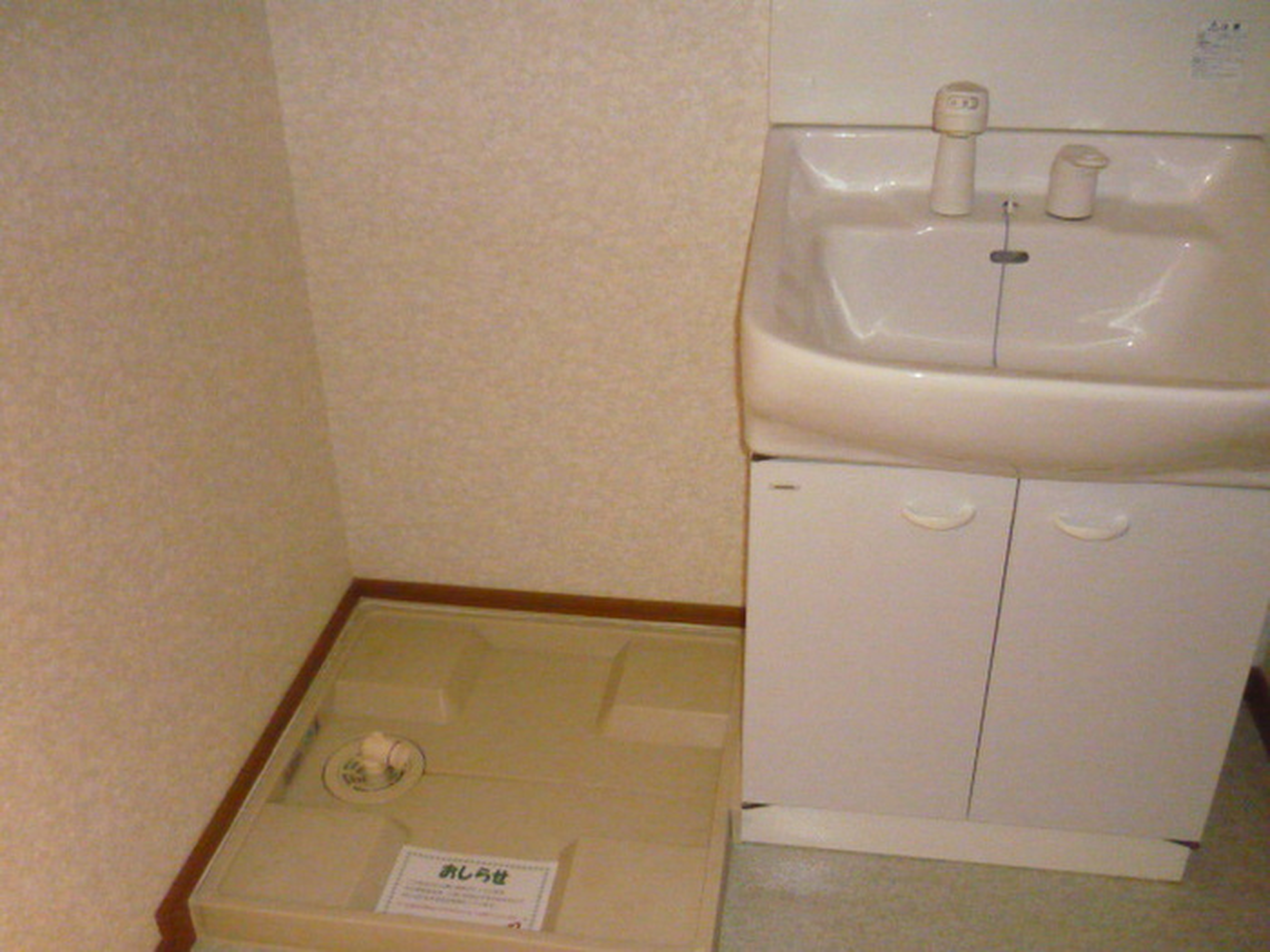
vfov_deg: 42.9
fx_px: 1211
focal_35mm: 33
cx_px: 635
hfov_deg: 55.4
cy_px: 476
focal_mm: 5.5
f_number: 2.8
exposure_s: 1/30
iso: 1600
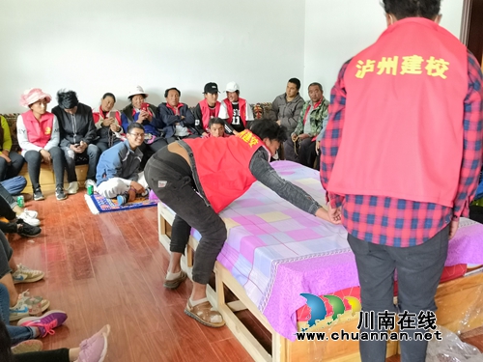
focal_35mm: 32
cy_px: 181
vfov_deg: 44.2
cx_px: 242
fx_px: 446
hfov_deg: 56.8
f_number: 1.8
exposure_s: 1/30
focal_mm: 3.95
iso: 200
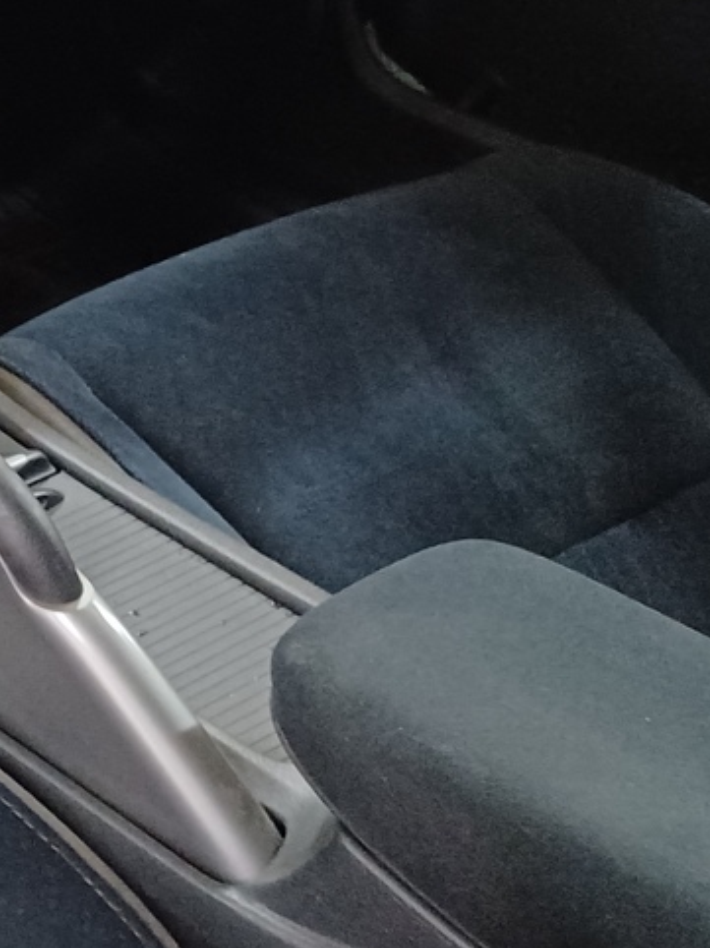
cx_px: -692
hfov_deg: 14.7
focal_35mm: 83
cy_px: 191
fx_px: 2272
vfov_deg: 23.2
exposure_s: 1/20
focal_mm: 4.6
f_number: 1.8
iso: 1000
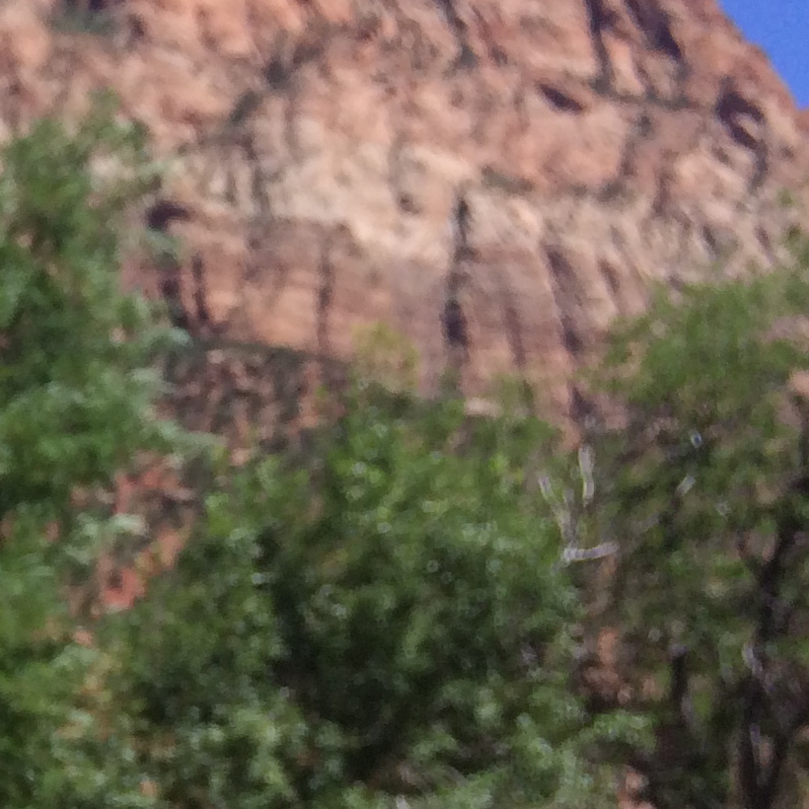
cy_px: 825
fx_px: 2697
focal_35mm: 102
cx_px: -770
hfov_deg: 14.4
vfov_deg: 16.7
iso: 32
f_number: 2.2
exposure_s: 1/1520
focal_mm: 4.15
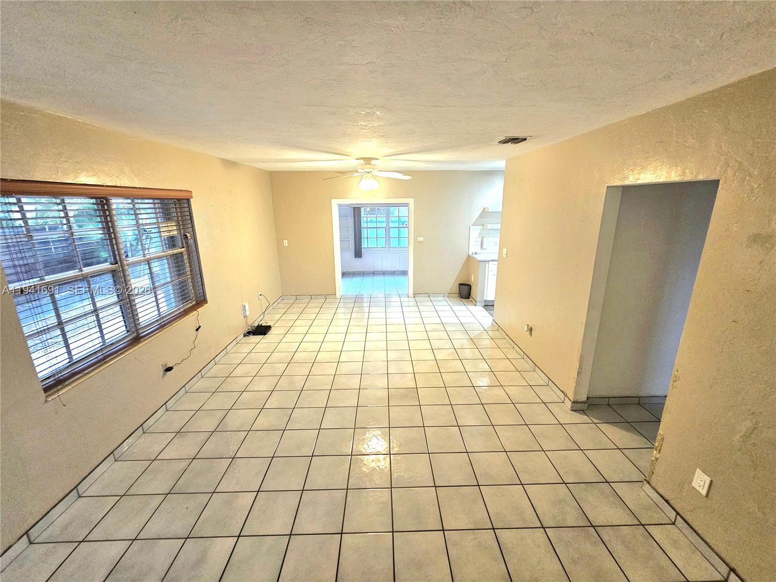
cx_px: 388
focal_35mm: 13
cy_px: 291
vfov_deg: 89.9
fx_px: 291
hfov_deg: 106.2
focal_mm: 2.2
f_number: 2.2
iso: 400
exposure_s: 1/30
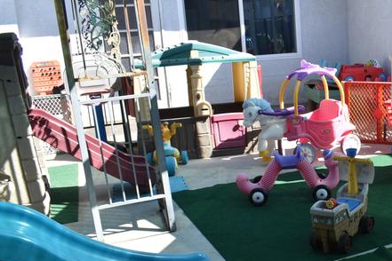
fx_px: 534
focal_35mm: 49
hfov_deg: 37.6
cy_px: 166
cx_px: 355
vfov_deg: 27.4
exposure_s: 1/100
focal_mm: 18
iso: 100
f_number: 8
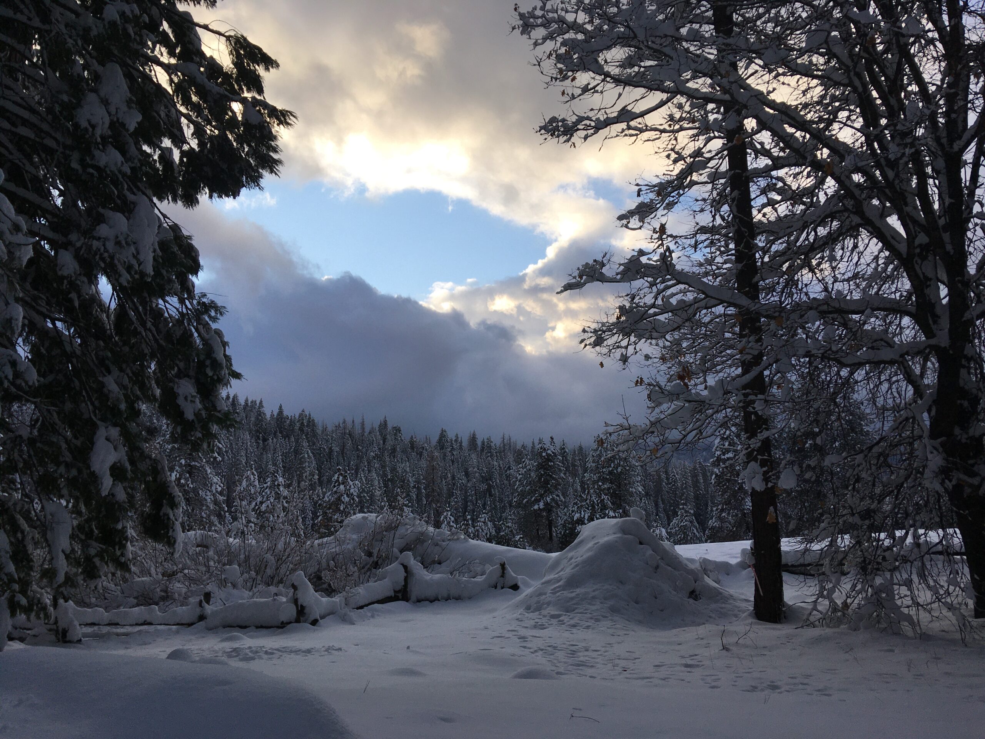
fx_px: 825
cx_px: 492
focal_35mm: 29
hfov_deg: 61.7
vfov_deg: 48.2
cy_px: 370
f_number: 2.2
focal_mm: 4.15
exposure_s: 1/1115
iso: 25
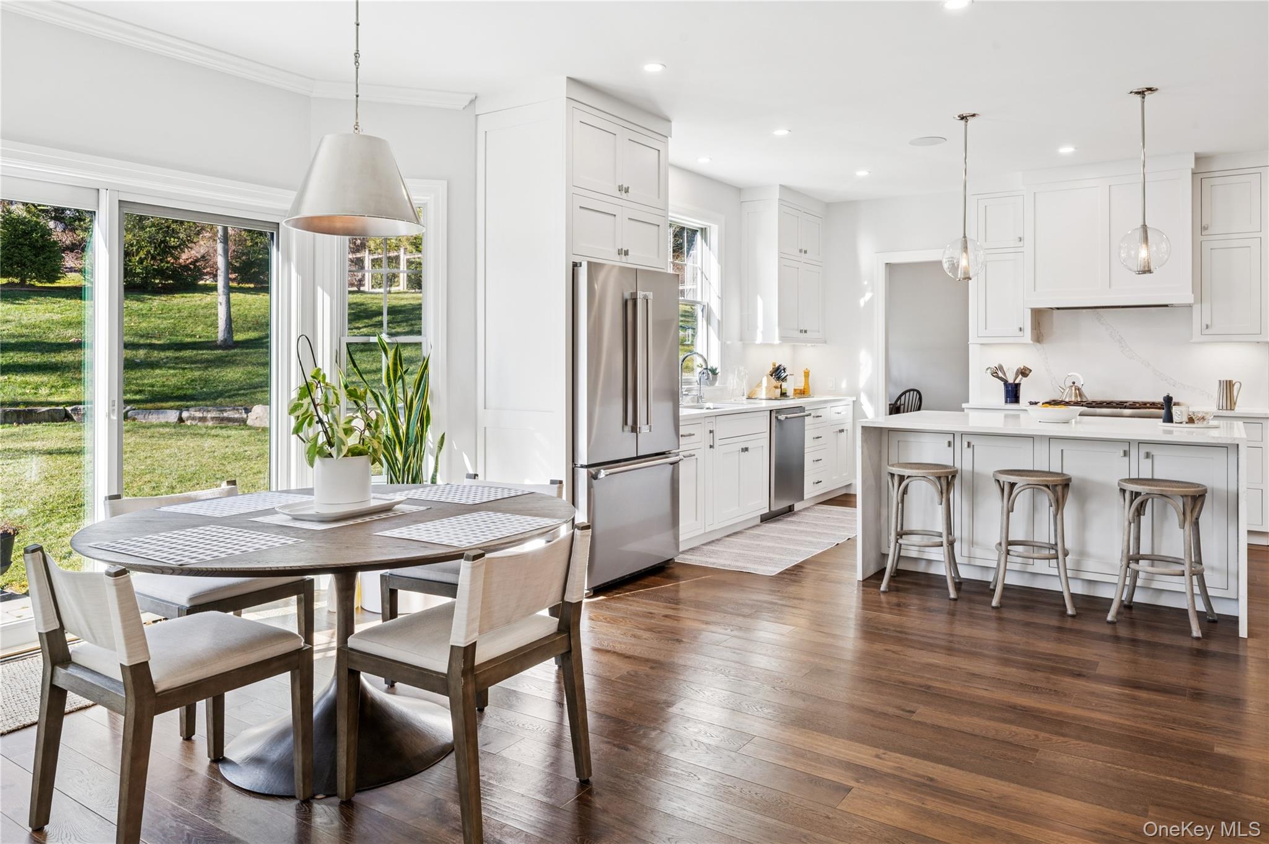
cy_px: 422
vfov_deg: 53.1
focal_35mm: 24
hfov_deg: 73.8
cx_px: 634
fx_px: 845
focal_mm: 24
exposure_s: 1/20
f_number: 11
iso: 200
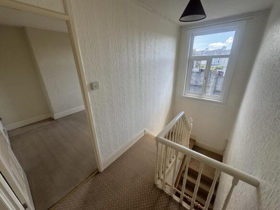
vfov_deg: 85.7
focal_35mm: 14
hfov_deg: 102.1
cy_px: 105
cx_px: 140
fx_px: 113
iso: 40
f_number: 2.2
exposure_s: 1/123
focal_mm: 2.22
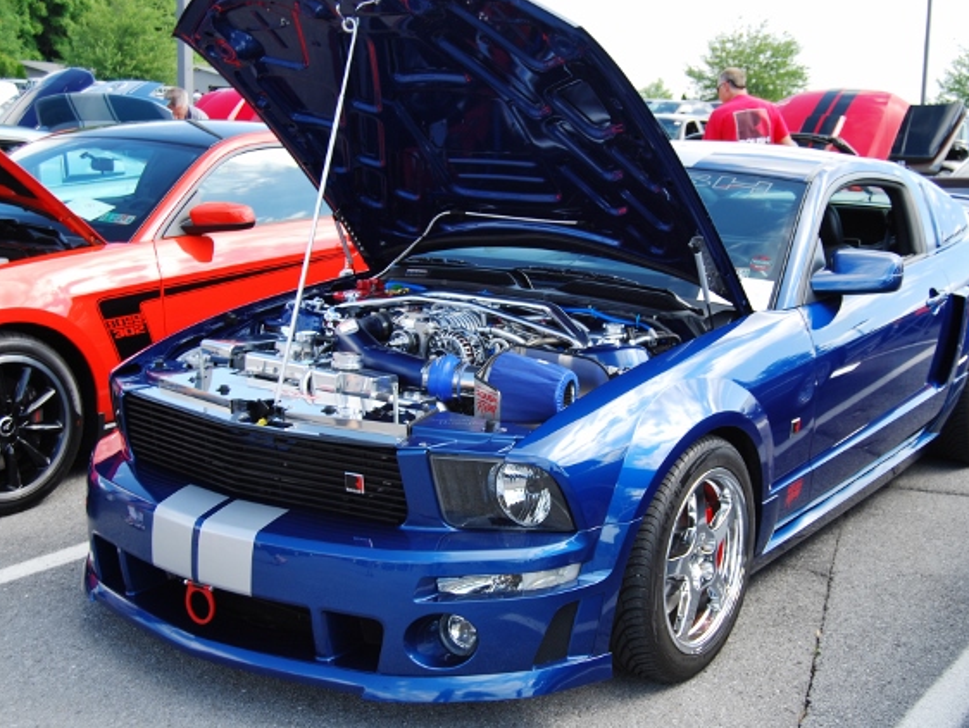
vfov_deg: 31.5
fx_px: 1288
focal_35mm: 46
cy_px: 364
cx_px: 516
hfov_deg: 41.2
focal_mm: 28
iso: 110
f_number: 5.6
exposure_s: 1/125
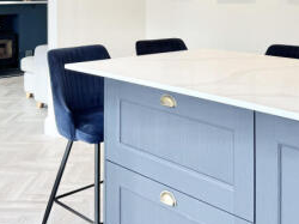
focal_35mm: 56
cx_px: 174
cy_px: 3
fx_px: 483
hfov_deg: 34.3
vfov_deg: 24.9
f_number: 1.78
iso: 64
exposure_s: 1/153
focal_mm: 6.76
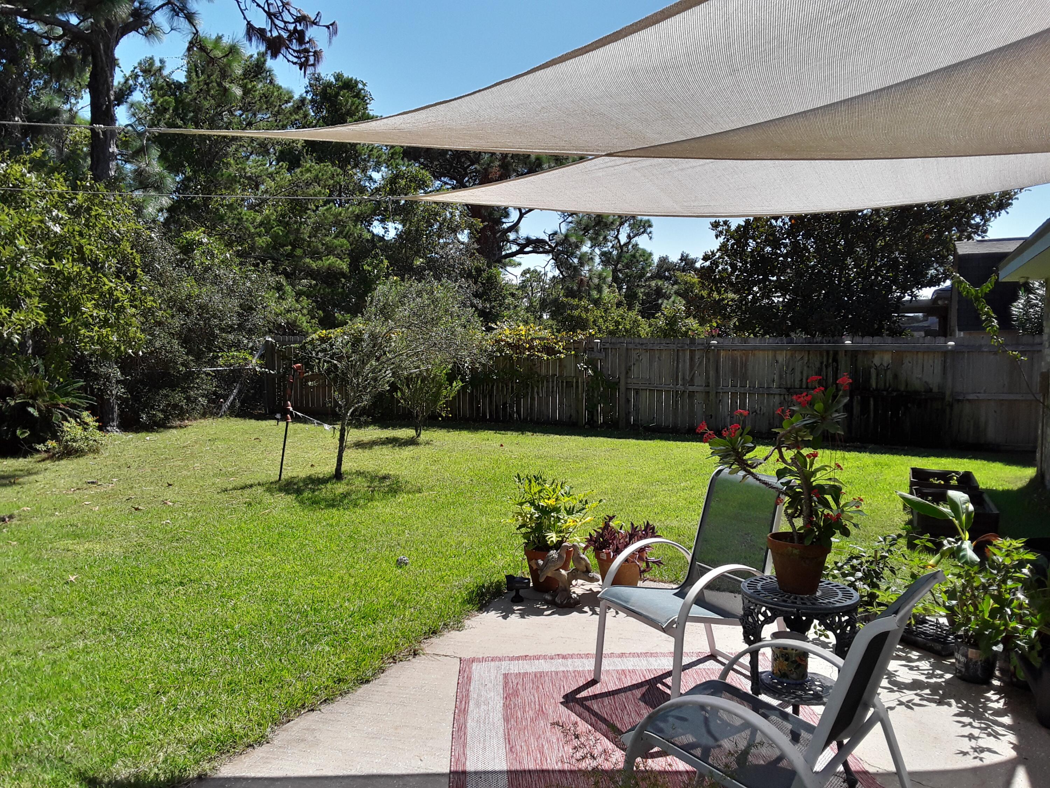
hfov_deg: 65.3
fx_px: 819
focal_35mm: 27
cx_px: 525
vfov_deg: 51.4
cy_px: 394
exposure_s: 1/1083
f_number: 1.9
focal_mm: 2.91
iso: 40
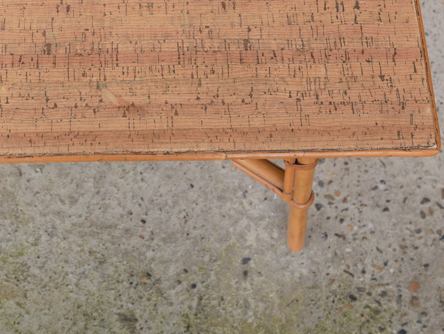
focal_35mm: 79
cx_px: 95
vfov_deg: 18.3
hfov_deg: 24.3
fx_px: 1014
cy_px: 11
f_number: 2.8
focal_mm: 20
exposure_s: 1/250
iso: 200
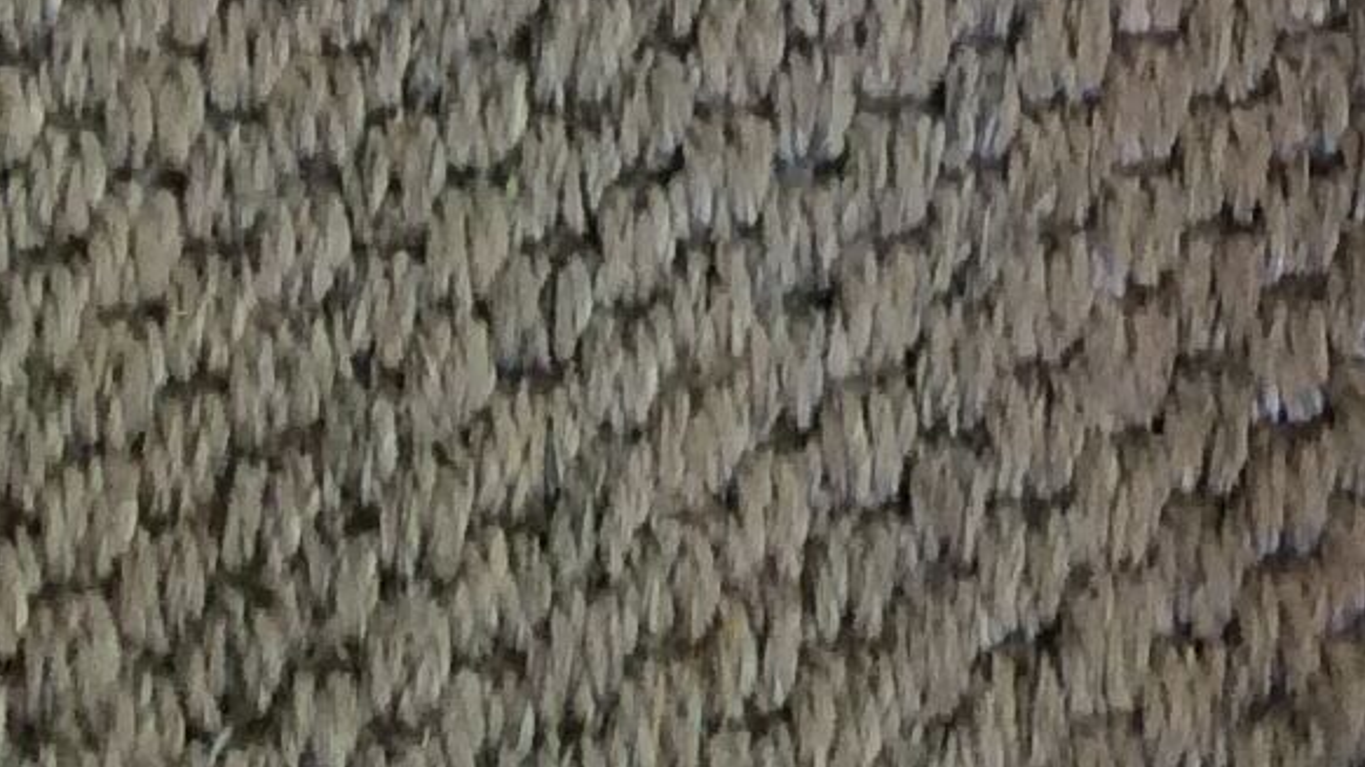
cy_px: -1088
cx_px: 2383
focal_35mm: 155
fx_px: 5609
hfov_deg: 12.7
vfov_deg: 7.3
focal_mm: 3.3
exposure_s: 1/25
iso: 80
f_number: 2.4
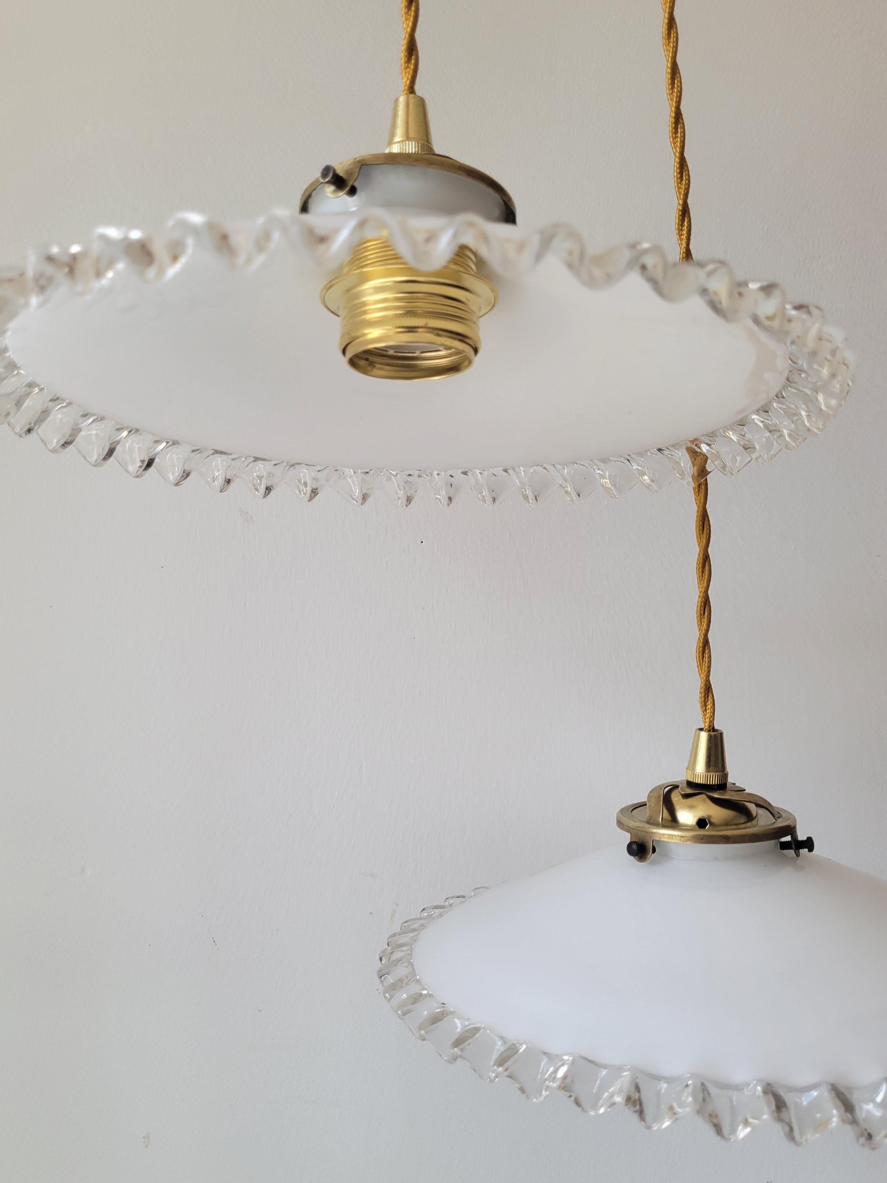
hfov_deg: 46.8
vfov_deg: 59.8
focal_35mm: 30
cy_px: 649
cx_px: 429
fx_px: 1025
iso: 40
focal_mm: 5.4
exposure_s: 1/229
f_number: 1.8
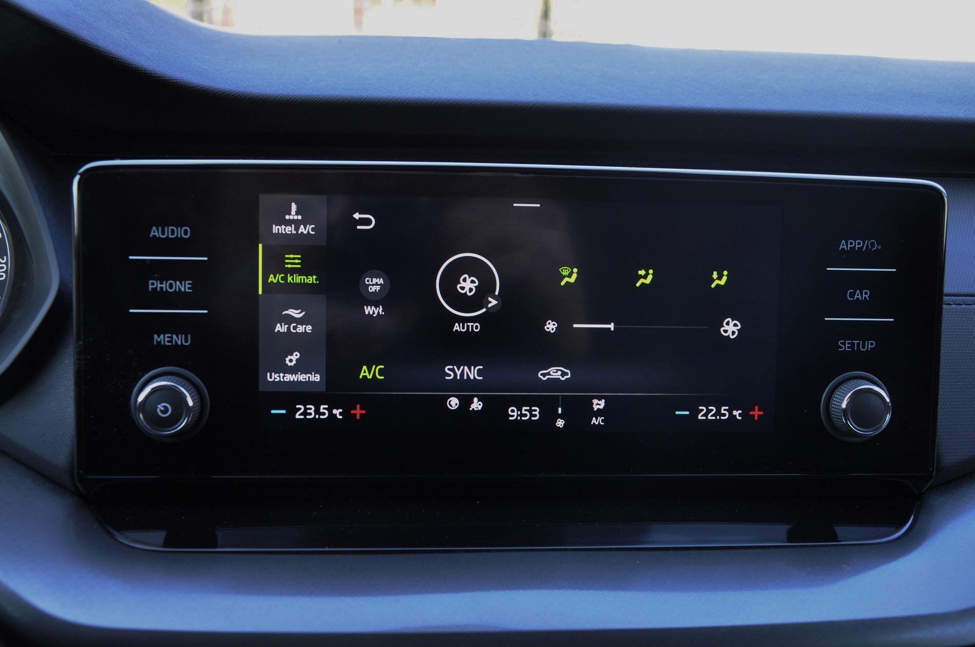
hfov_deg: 46.5
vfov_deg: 31.8
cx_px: 488
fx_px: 1136
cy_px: 324
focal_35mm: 42
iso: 320
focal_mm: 28
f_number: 5.6
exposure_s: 1/30
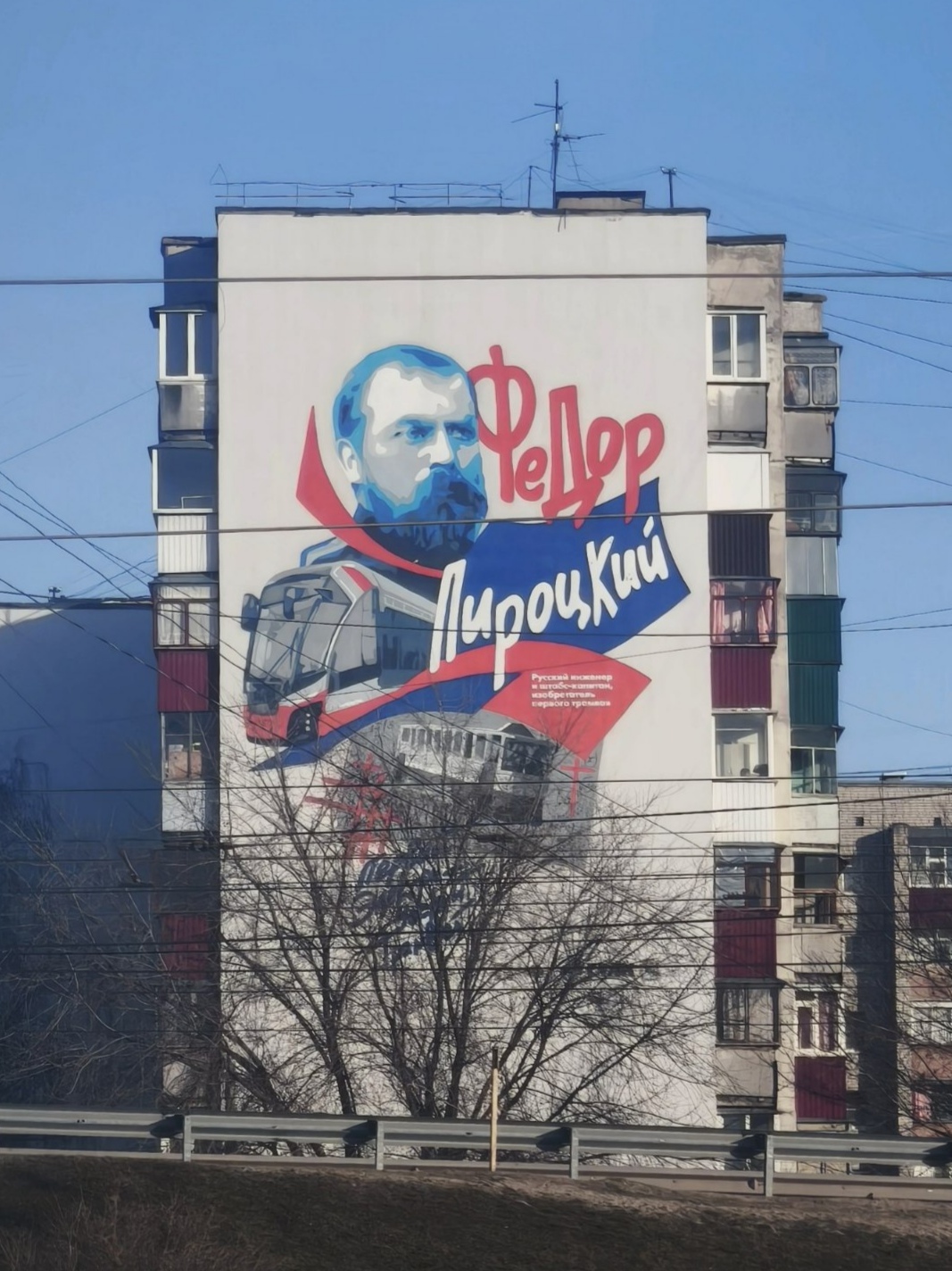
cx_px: 476
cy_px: 636
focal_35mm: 100
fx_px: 3669
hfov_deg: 14.8
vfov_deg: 19.6
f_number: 1.9
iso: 50
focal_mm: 7.1
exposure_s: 1/417
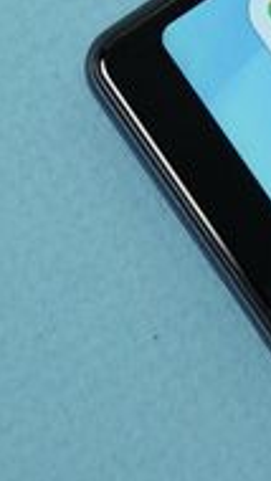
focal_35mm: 201
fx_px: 2565
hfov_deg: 5.7
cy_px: -84
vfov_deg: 10.5
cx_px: 807
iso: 400
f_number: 4
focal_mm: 38
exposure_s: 1/160
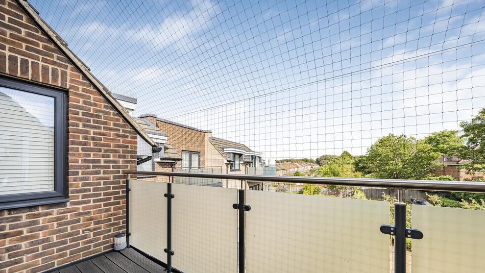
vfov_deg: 77.8
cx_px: 244
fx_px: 167
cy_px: 159
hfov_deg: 110.8
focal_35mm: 13
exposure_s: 1/250
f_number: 10
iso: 320
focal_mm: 12
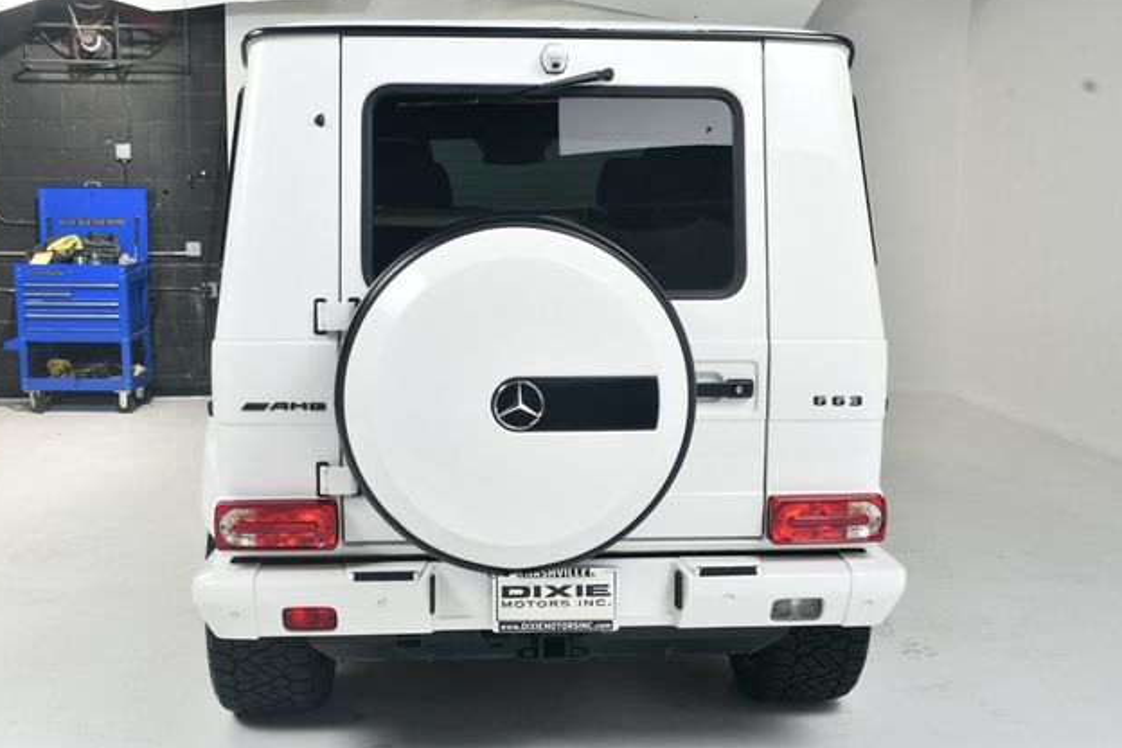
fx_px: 1247
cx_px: 550
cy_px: 370
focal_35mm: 40
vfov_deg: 33.4
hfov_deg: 48.5
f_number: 11
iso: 100
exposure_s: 1/160
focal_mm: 26
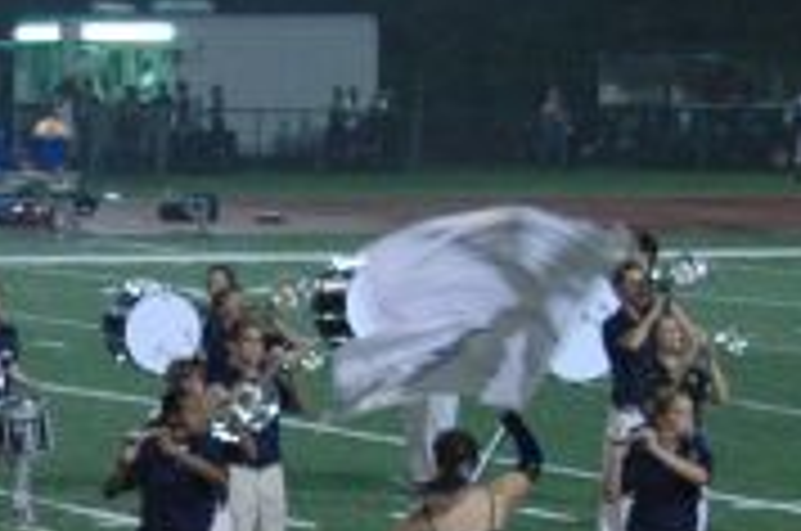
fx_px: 6130
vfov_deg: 5.0
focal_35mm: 276
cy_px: 500
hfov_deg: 7.4
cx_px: -153
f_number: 4.2
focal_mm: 32
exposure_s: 1/60
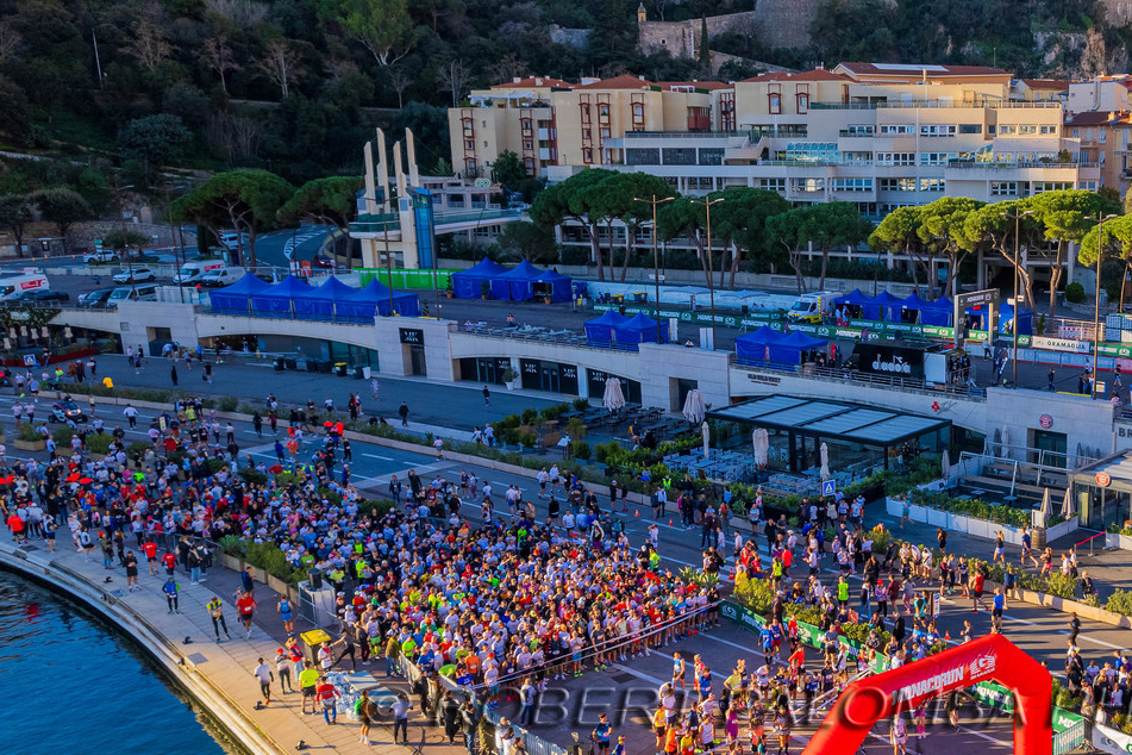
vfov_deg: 35.9
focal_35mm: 37
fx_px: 1163
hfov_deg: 48.2
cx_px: 946
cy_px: 426
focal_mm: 8.4
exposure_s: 1/25
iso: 100
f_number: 2.8
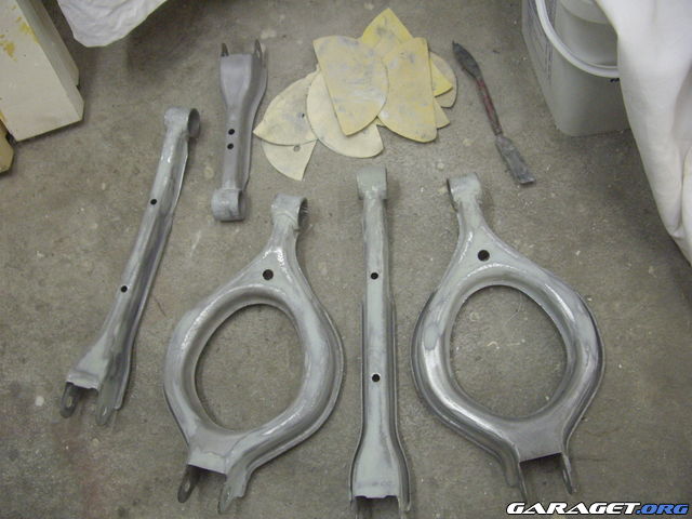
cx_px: 346
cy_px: 260
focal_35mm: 38
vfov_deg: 37.7
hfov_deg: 49.0
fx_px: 760
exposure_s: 1/60
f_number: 2.8
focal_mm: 7.9
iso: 400
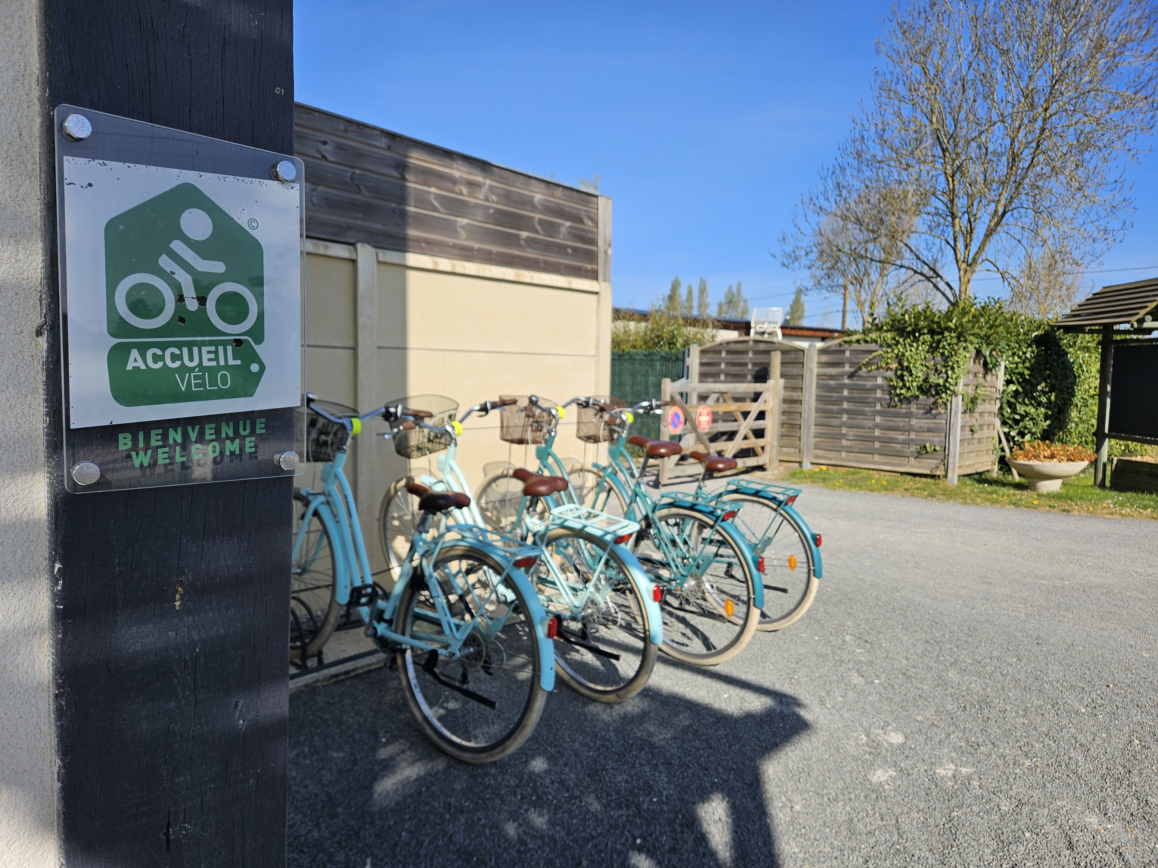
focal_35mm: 23
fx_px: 769
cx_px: 579
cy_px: 434
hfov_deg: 73.9
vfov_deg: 58.9
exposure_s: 1/1829
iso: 25
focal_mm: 5.4
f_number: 1.8
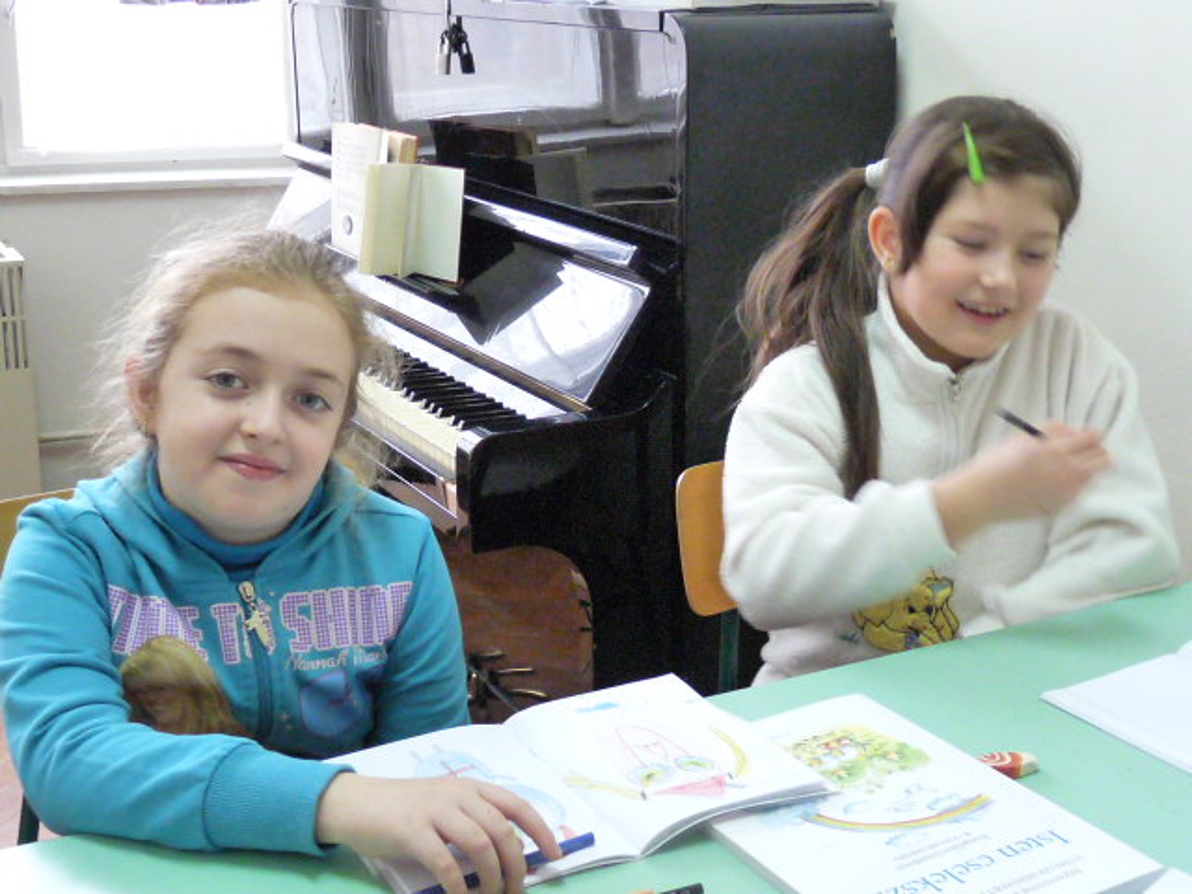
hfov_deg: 40.4
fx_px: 1618
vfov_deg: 30.9
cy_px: 447
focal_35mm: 47
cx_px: 596
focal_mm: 4.8
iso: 800
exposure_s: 1/50
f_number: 2.8
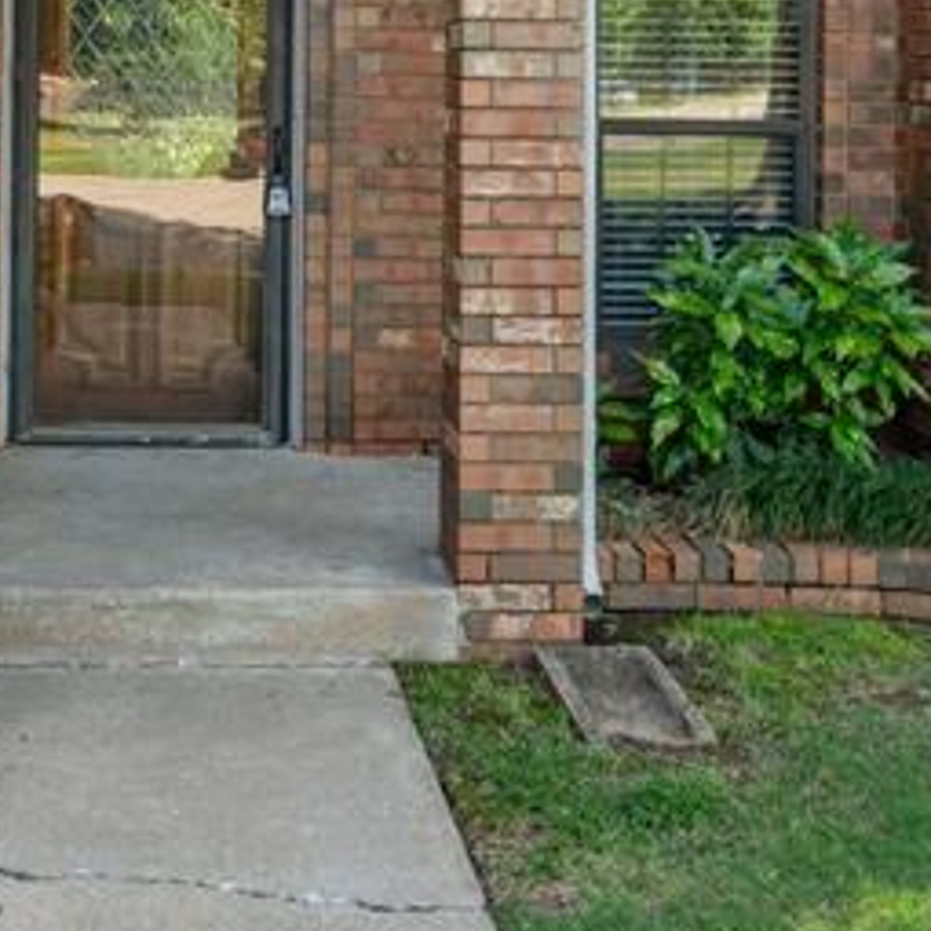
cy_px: 157
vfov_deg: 28.8
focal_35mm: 58
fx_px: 1765
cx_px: 179
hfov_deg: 28.9
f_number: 7.1
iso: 200
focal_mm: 17
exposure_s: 1/160
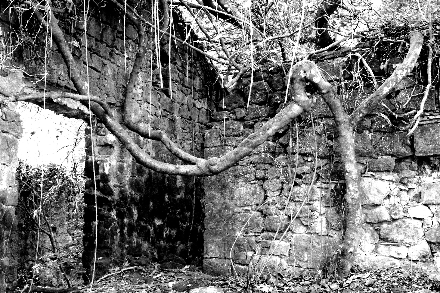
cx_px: 220
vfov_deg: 31.9
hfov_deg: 46.4
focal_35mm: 42
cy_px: 146
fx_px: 513
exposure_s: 1/42
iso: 3200
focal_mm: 27.7
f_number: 4
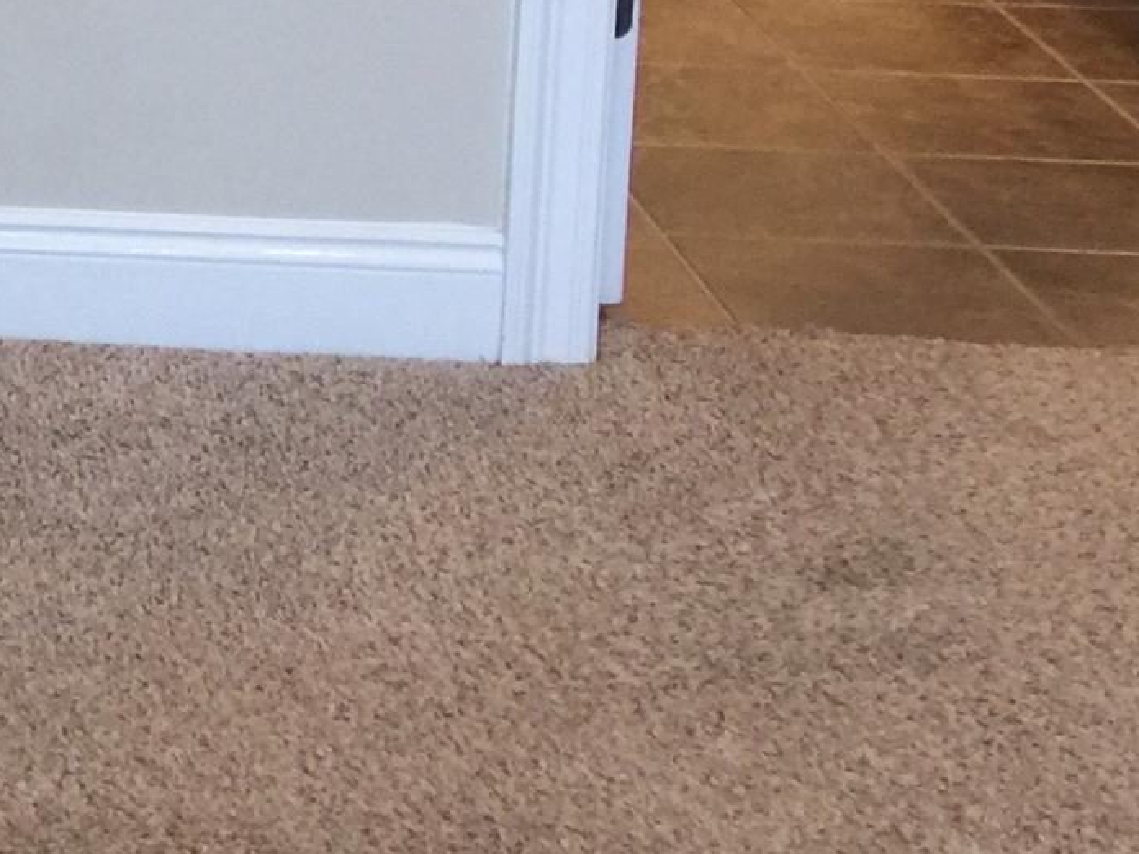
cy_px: -419
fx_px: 4113
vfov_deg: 11.4
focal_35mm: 125
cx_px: -1245
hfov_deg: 13.3
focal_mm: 4.15
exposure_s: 1/15
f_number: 2.2
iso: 50
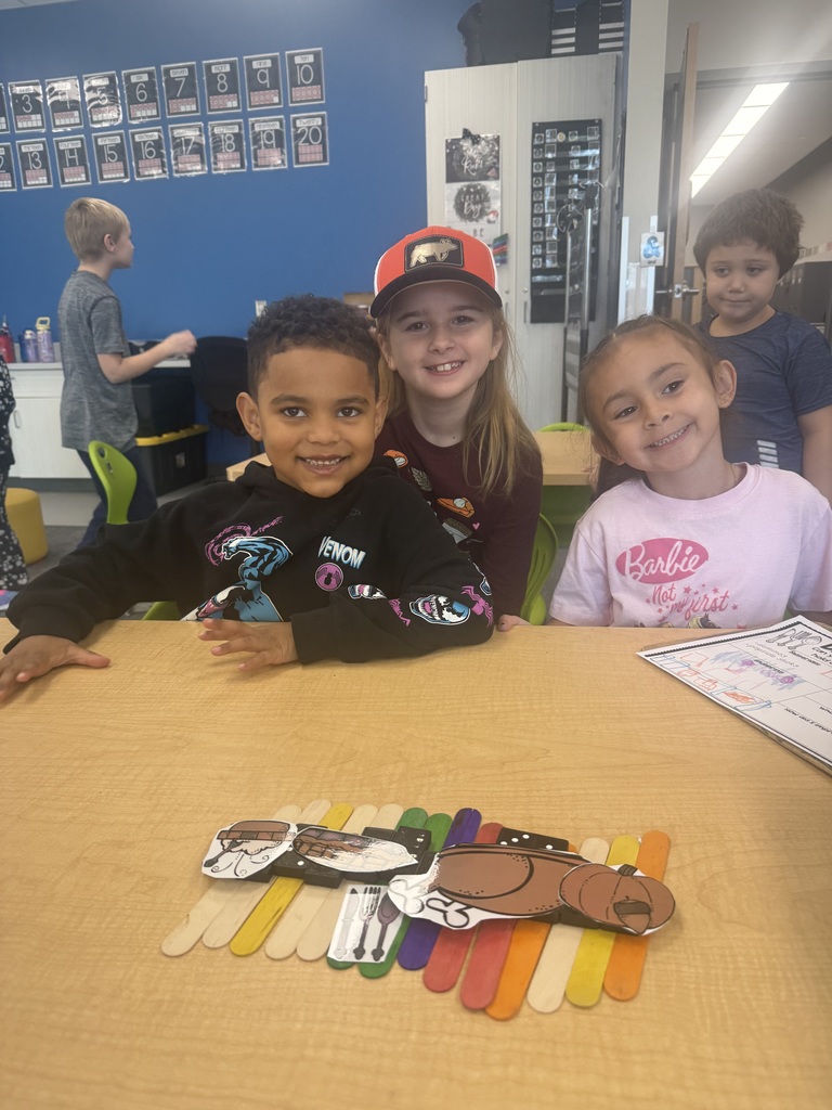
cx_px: 416
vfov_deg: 71.6
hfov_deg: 56.8
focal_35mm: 24
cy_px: 555
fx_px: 769
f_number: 1.78
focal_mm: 6.76
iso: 125
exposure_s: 1/120
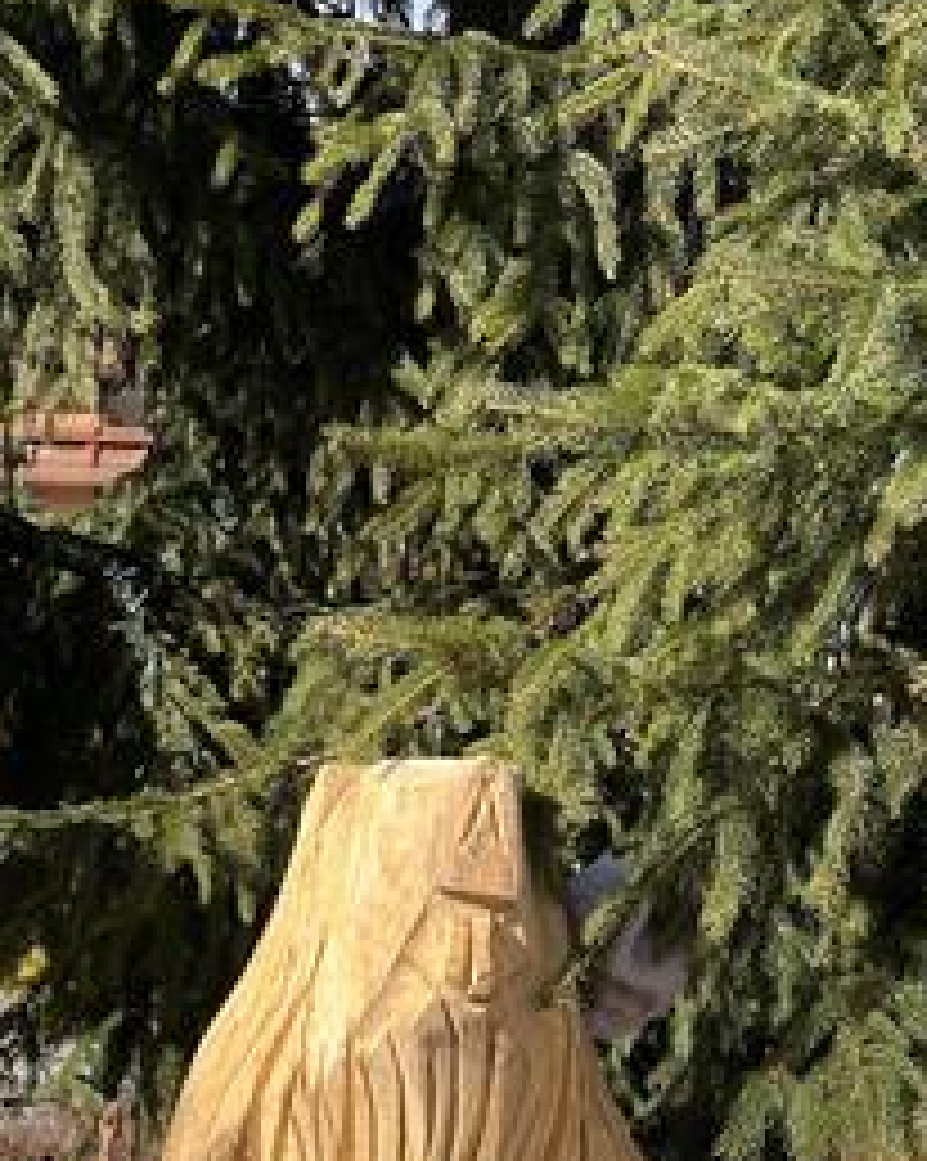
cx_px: 171
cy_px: 994
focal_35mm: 59
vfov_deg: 30.8
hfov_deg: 25.3
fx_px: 2026
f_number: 1.6
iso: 50
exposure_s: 1/2137
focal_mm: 5.1
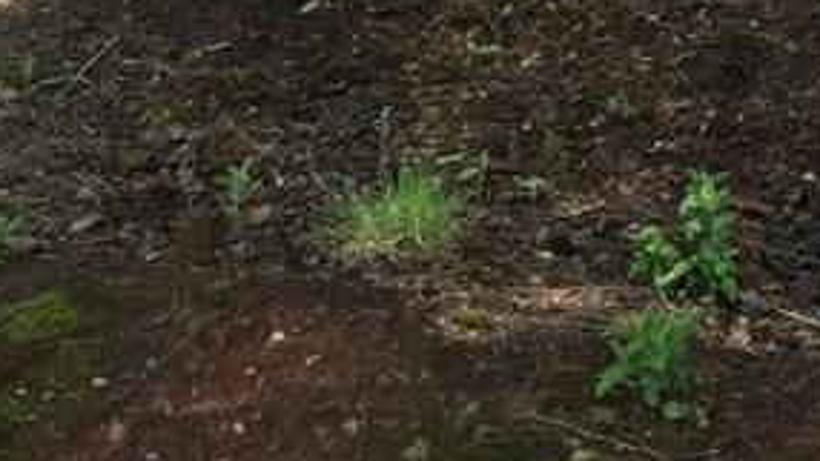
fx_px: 2457
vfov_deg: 9.8
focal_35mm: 113
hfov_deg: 18.0
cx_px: 995
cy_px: -515
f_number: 2.2
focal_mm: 4.15
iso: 32
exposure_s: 1/412
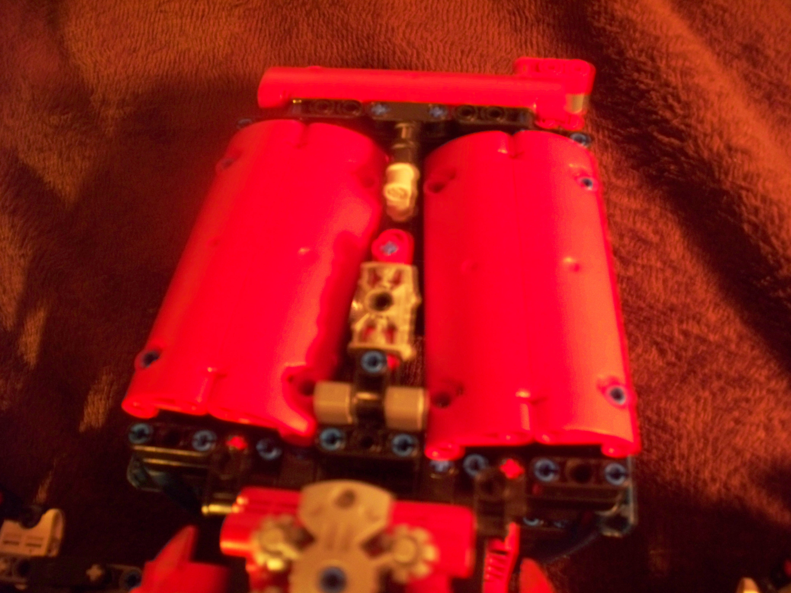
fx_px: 800
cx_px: 396
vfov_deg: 40.7
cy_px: 296
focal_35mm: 35
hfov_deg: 52.6
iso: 400
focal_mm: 7.54
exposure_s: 1/2.5
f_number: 2.8
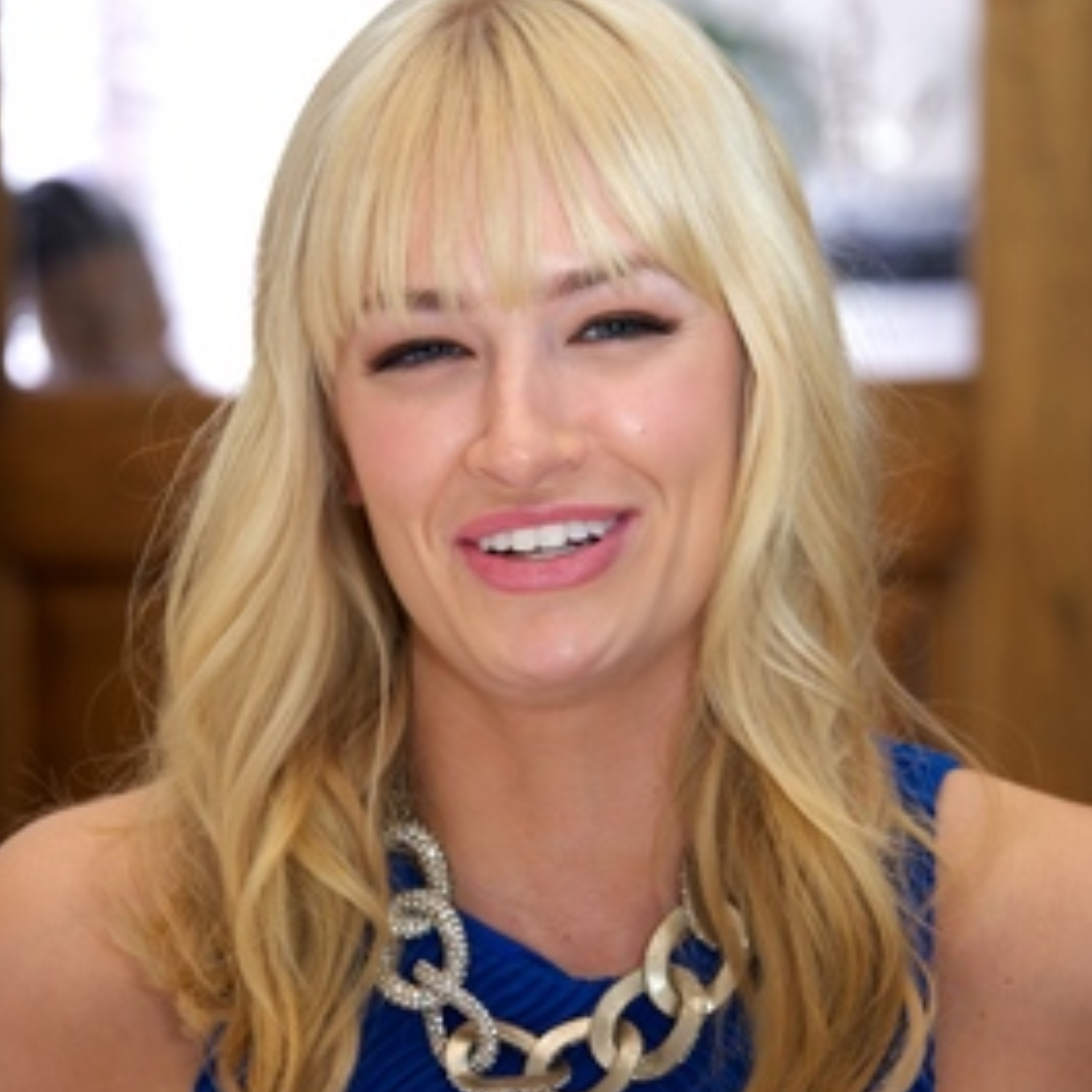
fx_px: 5603
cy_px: 645
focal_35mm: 157
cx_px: 544
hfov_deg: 11.1
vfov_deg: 11.1
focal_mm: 122
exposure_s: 1/60
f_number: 6.3
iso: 800
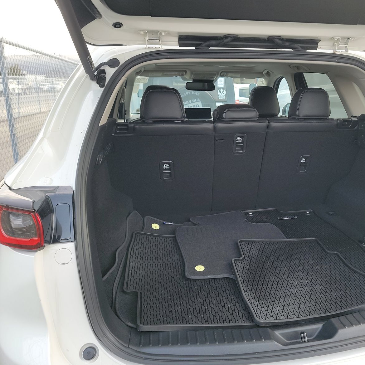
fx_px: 346
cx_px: 234
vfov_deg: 55.6
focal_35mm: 29
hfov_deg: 54.8
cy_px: 185
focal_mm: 6.7
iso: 65
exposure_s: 1/119
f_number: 1.8
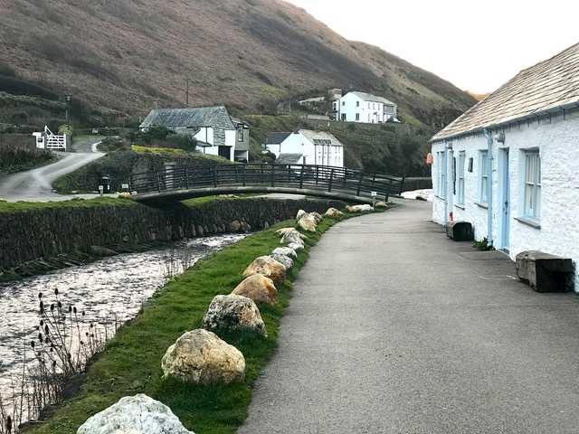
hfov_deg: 33.8
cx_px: 290
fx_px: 953
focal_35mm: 57
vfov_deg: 25.7
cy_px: 217
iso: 40
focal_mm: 6.6
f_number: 2.8
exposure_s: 1/50
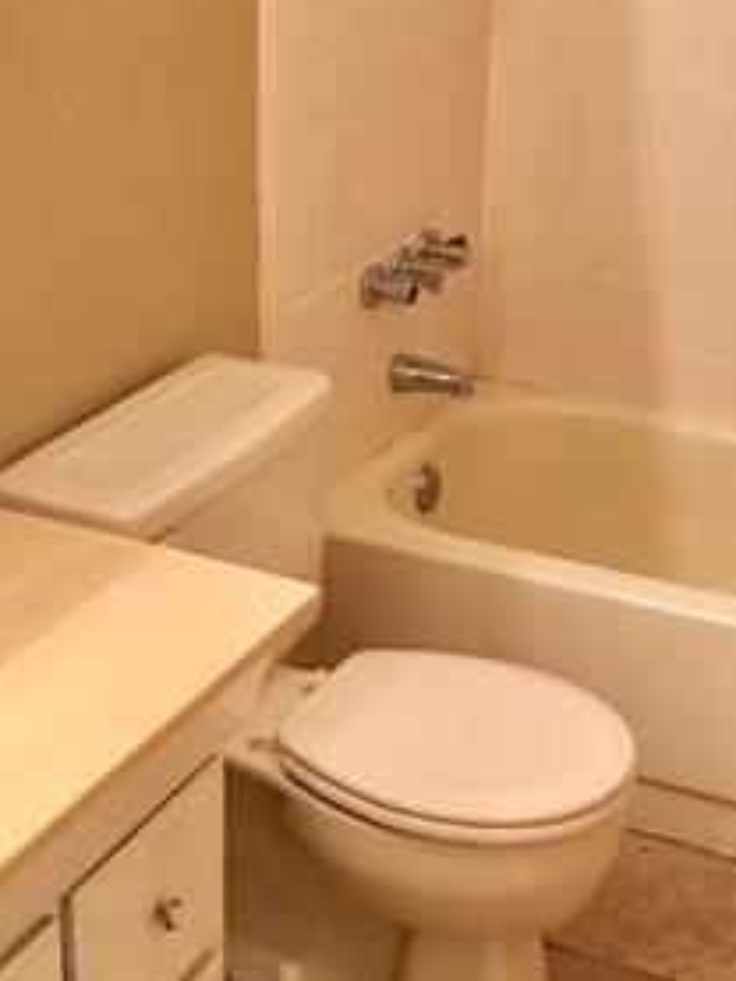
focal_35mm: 67
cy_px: 489
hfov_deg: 21.9
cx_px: 336
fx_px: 1898
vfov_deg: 29.0
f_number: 2.2
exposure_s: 1/15
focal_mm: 4.15
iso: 80
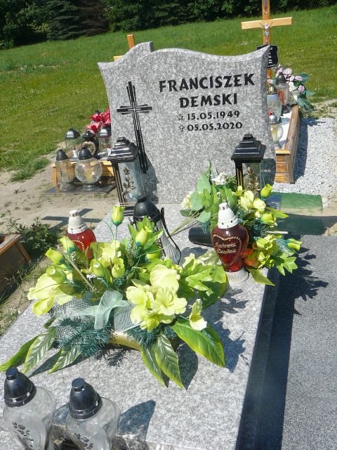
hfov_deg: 40.7
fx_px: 454
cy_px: 225
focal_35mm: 35
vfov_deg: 52.6
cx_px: 168
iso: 80
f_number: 5
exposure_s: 1/500
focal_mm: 5.2
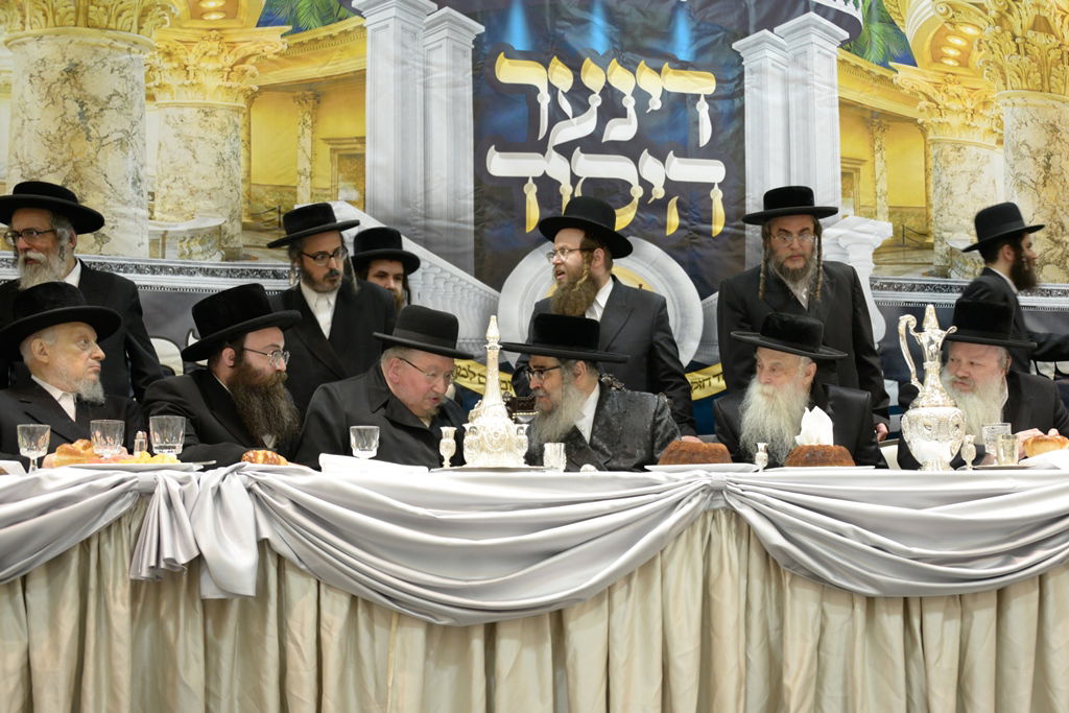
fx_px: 1039
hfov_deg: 54.4
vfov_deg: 37.9
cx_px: 534
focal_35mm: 35
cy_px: 356
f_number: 3.8
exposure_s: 1/100
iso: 1250
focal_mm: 35
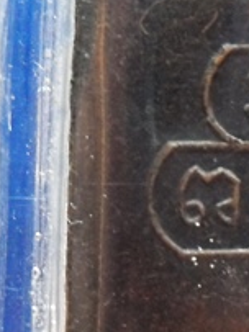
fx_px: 768
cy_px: 79
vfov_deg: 24.1
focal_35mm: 80
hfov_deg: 17.3
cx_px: 324
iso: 160
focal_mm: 4.9
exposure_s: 1/30
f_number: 3.5
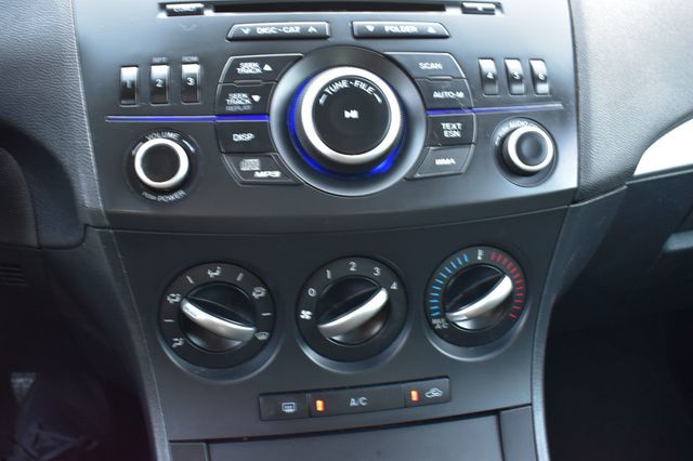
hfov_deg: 57.2
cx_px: 346
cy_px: 230
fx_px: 635
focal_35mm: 33
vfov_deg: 39.9
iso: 900
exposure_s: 1/15
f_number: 6.3
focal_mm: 22
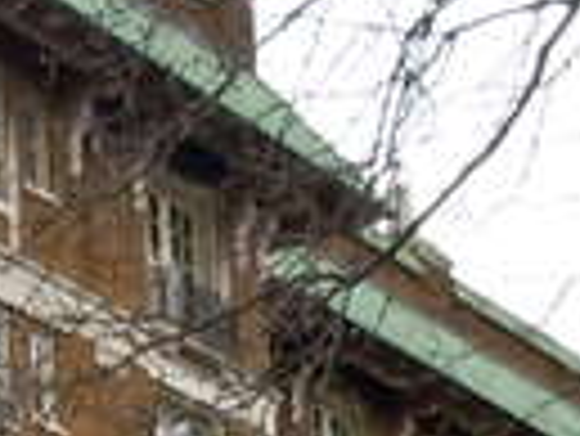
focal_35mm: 204
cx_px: -175
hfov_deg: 9.5
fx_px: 3421
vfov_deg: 7.1
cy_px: 782
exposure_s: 1/320
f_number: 4
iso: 100
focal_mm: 5.9
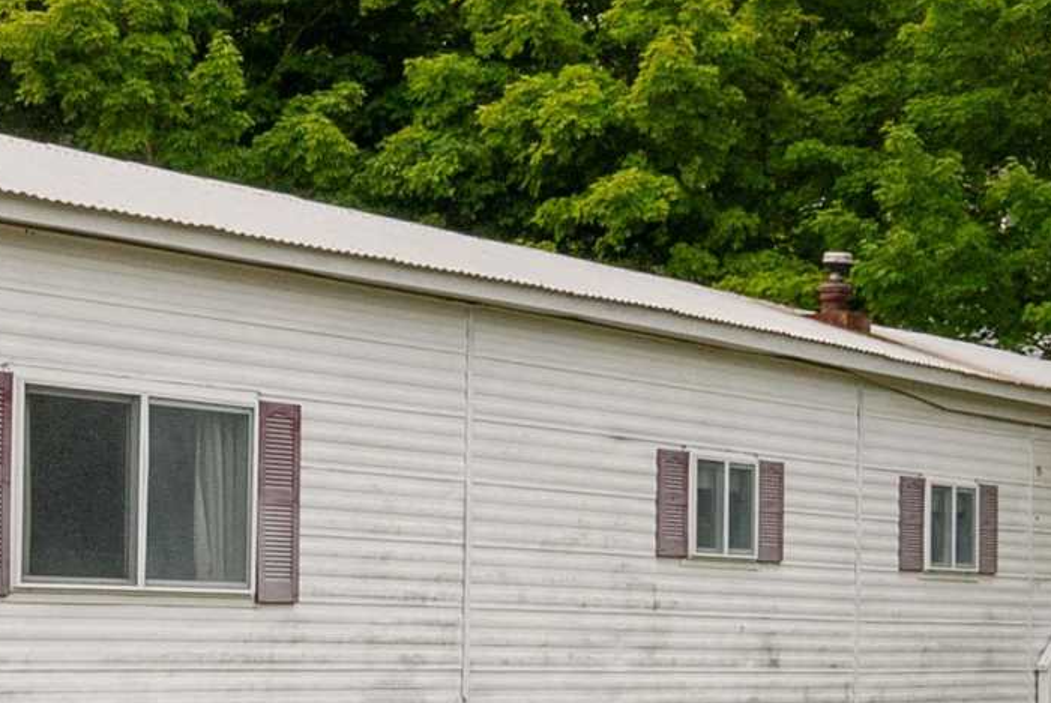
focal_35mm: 79
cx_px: 386
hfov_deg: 25.6
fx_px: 2308
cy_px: 494
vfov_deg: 17.2
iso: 200
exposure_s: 1/320
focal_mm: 12
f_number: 9
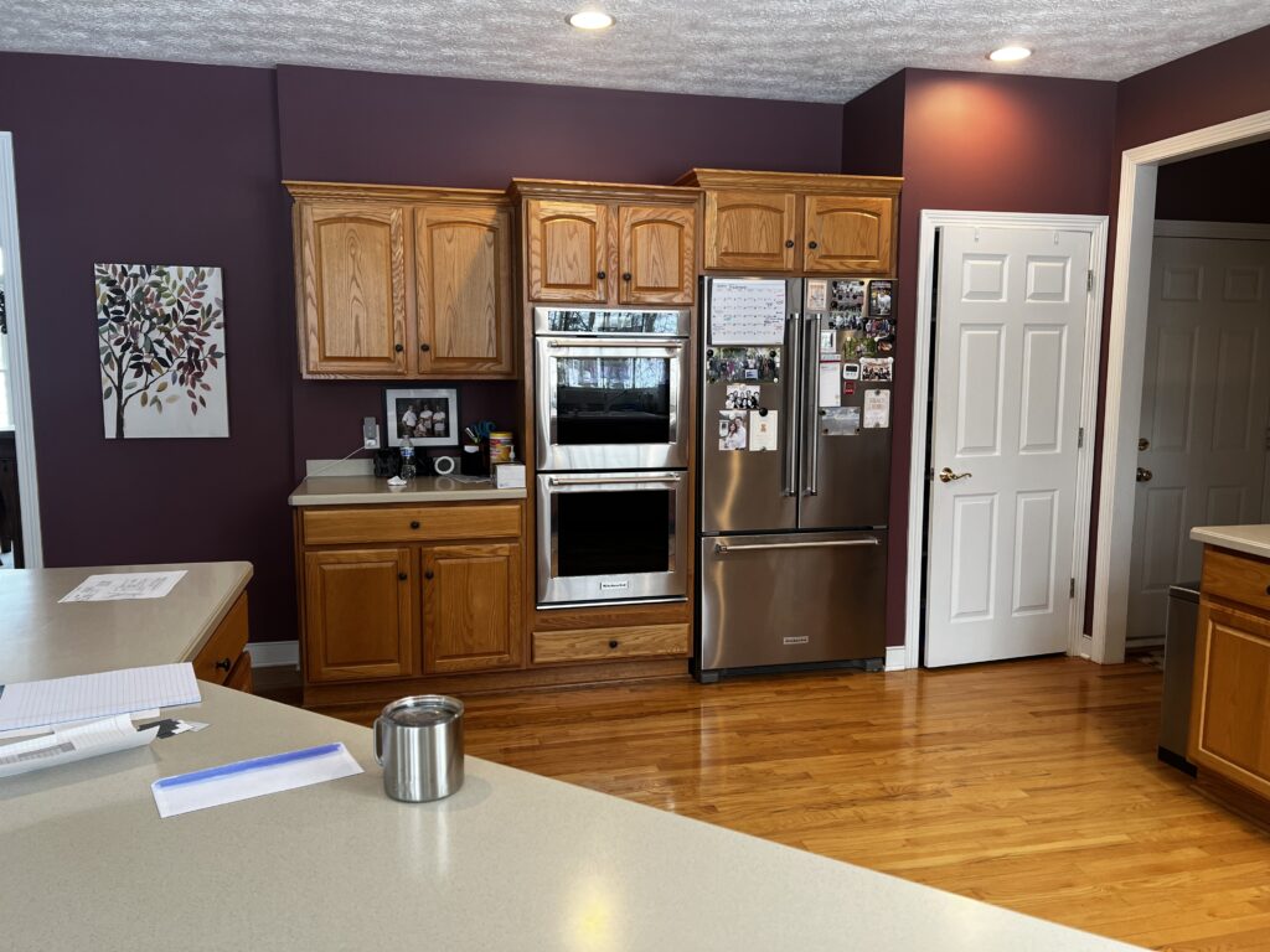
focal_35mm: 26
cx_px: 635
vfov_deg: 53.1
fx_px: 954
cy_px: 476
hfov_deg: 67.3
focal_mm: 5.7
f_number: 1.5
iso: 80
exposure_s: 1/60
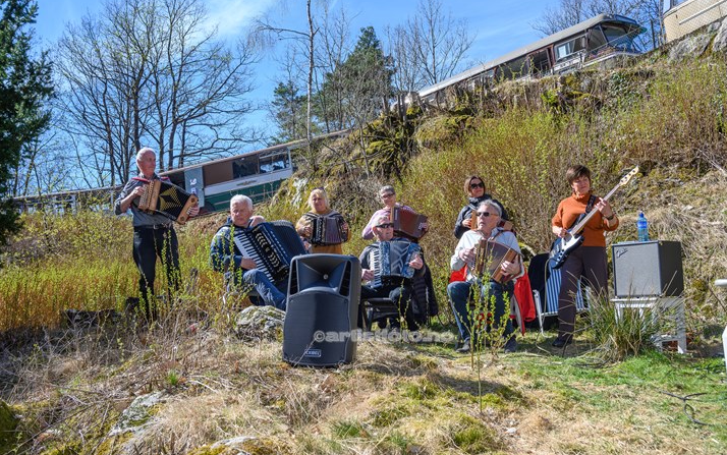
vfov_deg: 33.6
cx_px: 366
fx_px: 753
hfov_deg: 51.5
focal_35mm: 38
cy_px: 214
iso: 100
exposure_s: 1/200
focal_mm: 37
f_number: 7.1
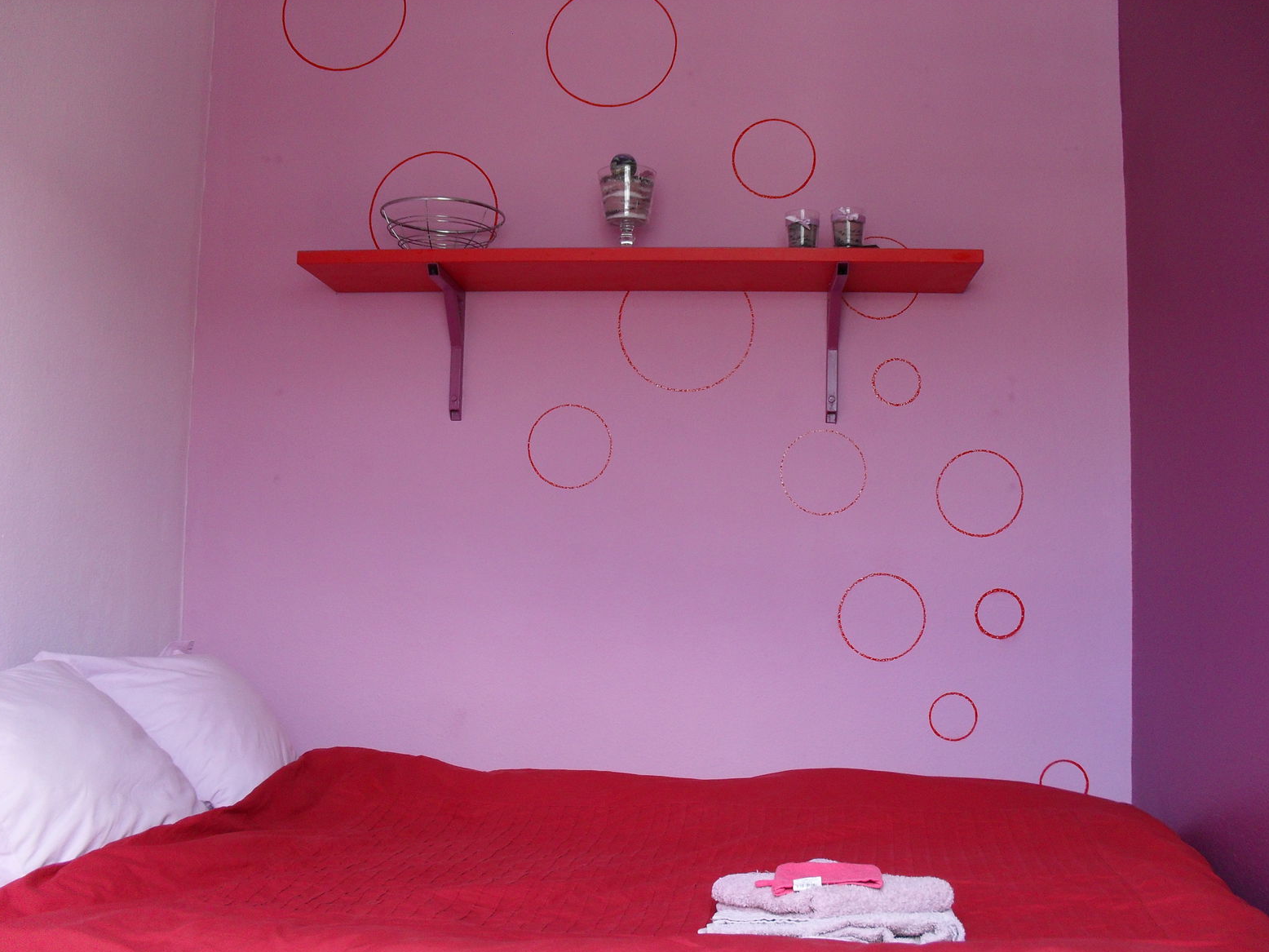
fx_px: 1320
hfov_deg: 51.4
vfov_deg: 39.7
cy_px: 486
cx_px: 646
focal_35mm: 36
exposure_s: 1/30
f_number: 3.2
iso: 120
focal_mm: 6.3
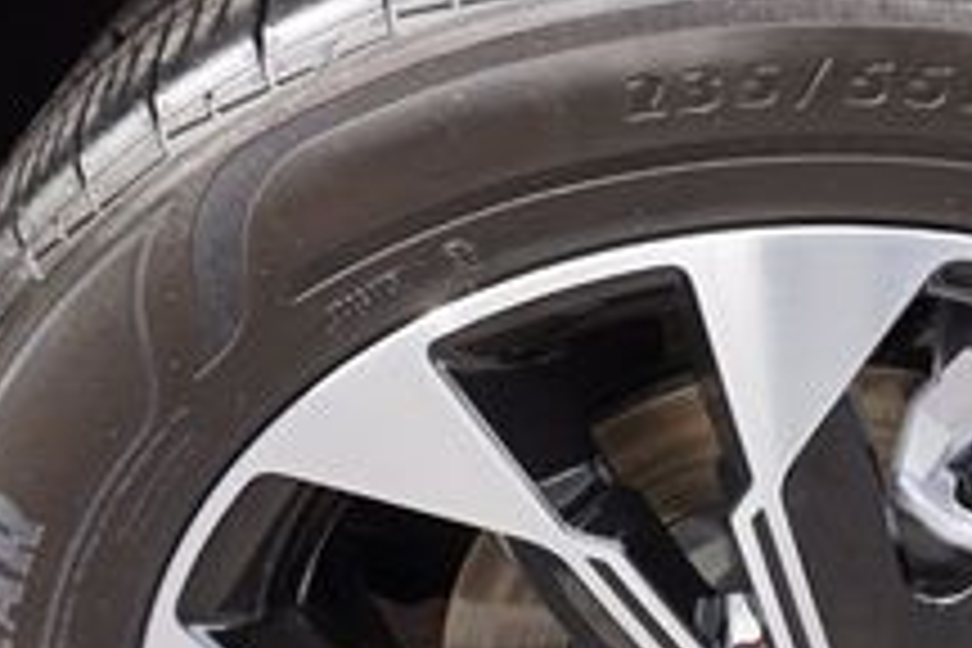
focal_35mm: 71
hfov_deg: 27.9
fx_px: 1917
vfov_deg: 19.0
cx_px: 765
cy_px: 513
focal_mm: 16
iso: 100
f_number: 4.5
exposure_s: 1/60
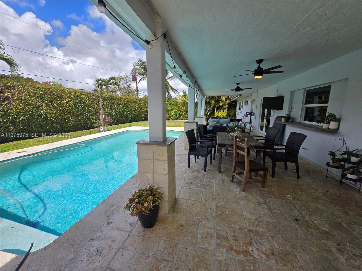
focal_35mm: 13
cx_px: 181
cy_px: 136
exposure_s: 1/895
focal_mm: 1.7
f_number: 2.2
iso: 25
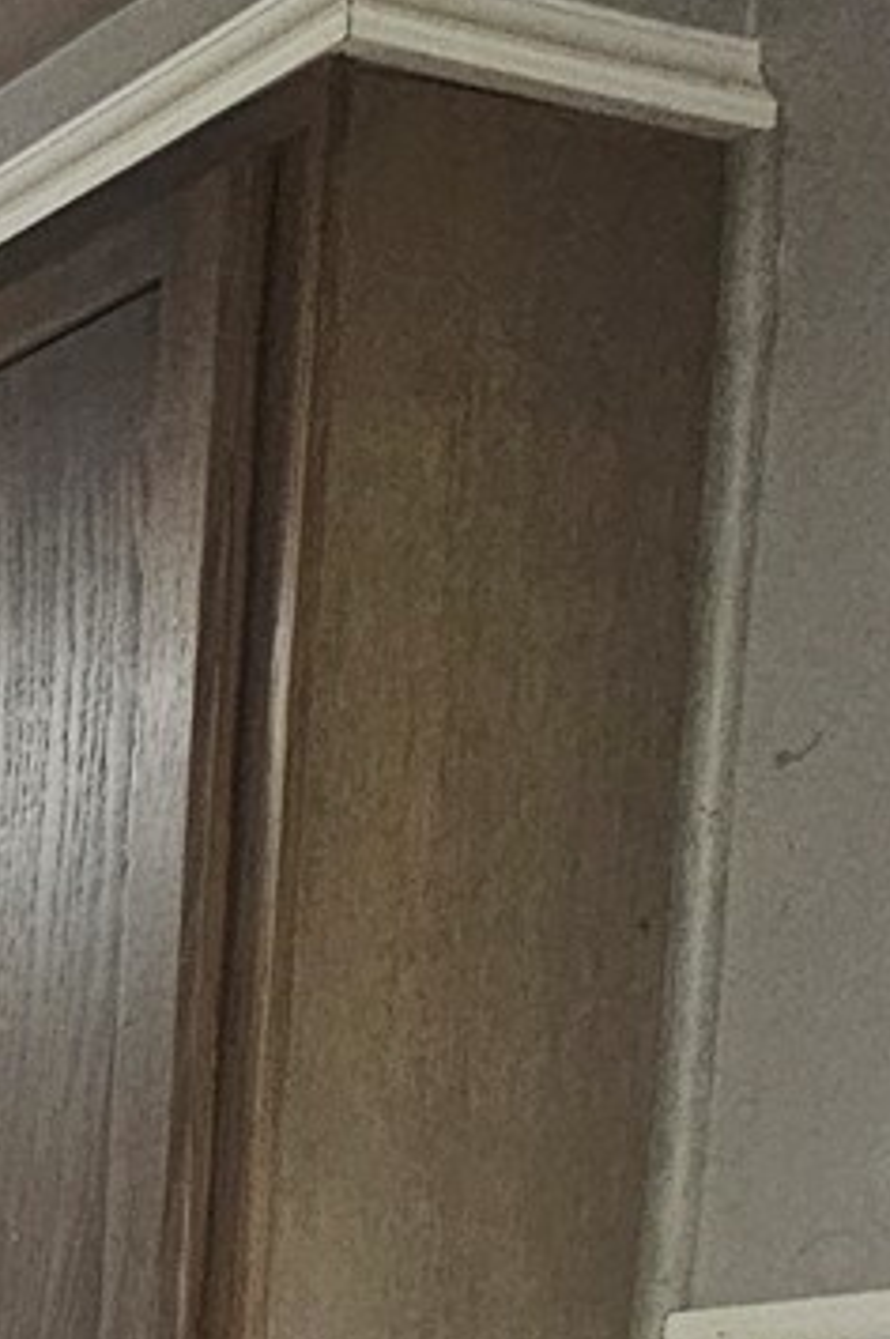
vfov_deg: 26.3
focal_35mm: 61
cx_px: -1667
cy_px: 1875
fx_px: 2266
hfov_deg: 12.1
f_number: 2.2
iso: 160
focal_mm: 2.2
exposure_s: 1/60
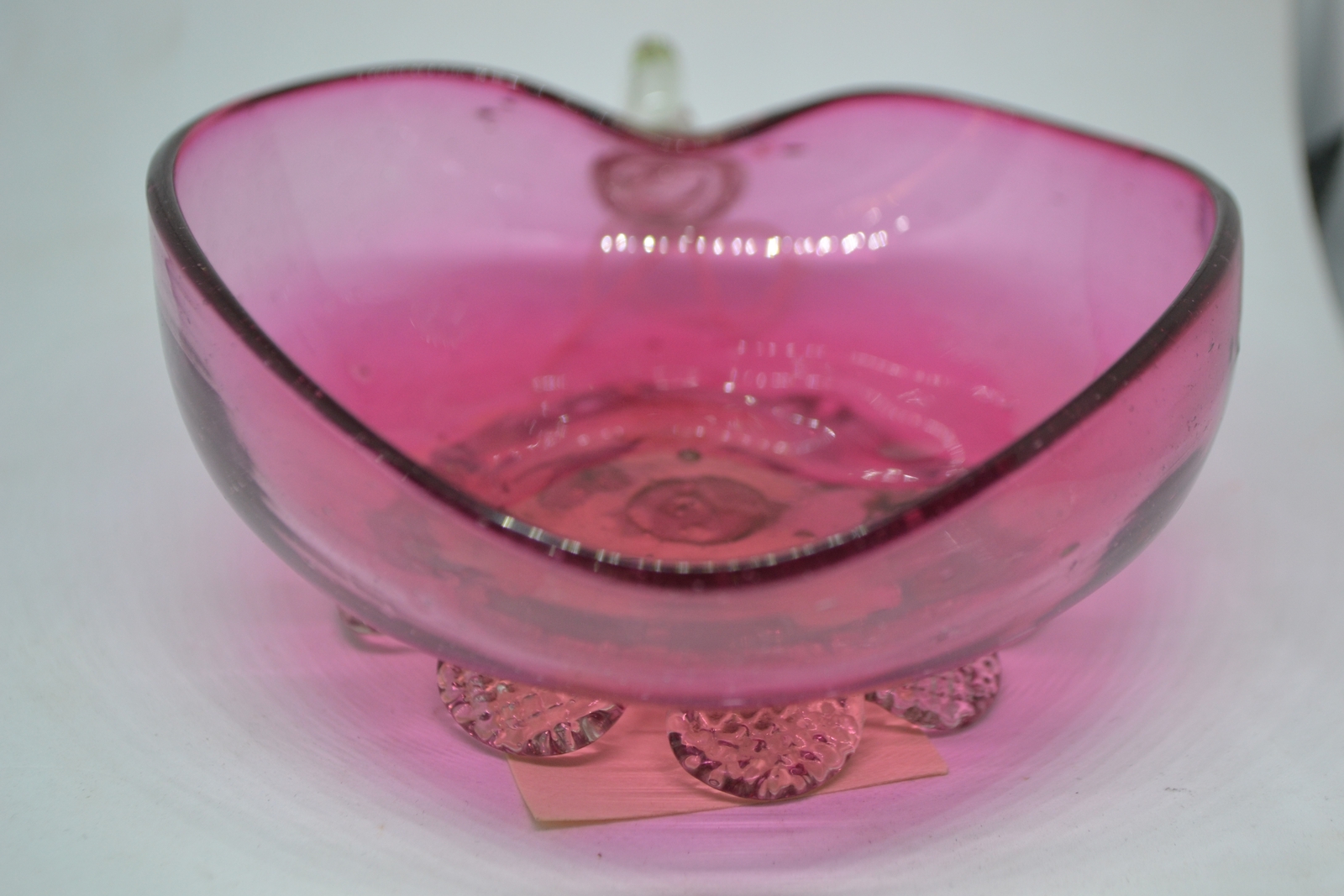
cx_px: 672
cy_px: 448
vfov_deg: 21.6
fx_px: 2352
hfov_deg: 31.9
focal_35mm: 63
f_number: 5.3
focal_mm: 42
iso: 450
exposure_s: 1/60
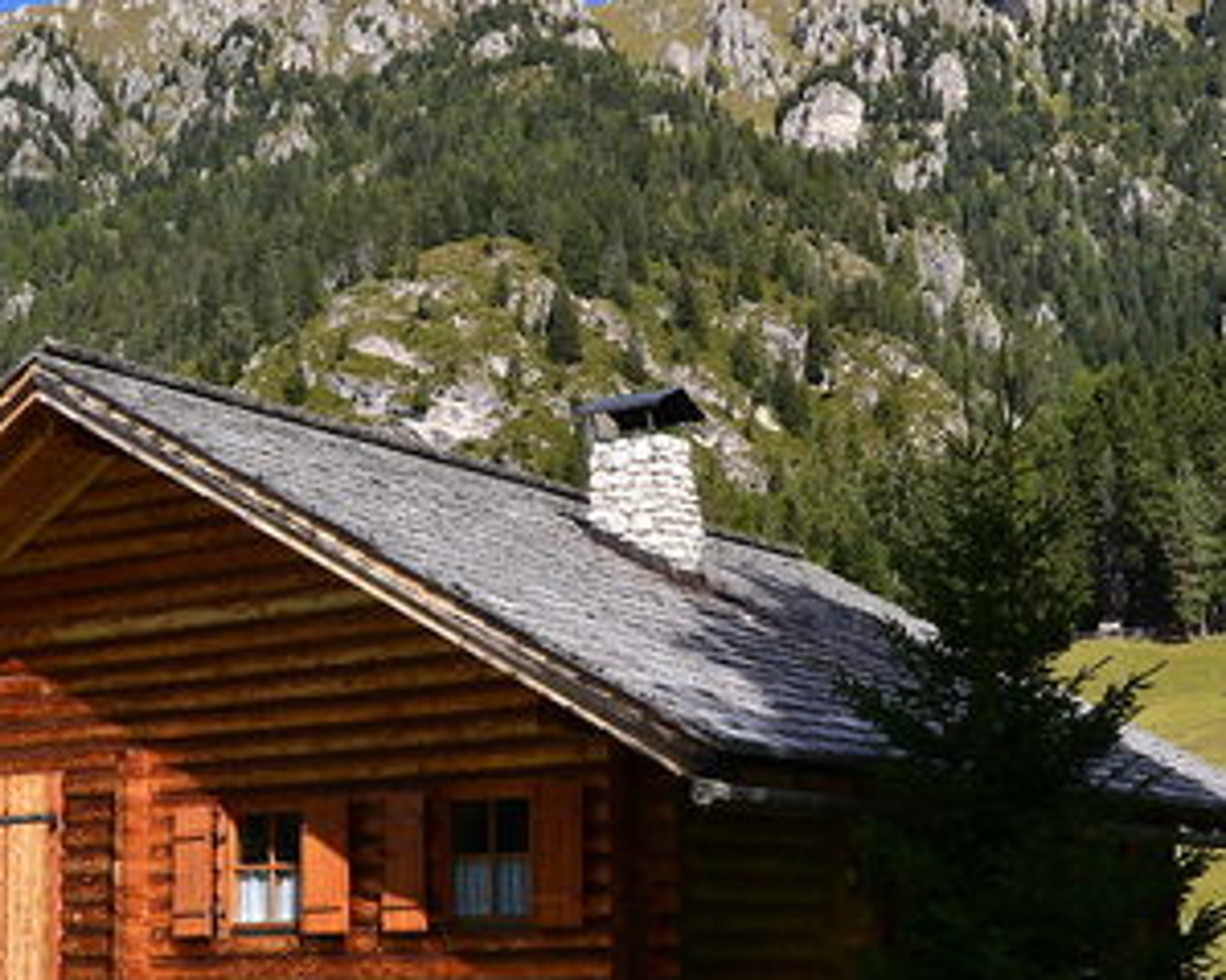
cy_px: 623
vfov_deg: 23.4
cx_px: 664
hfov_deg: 29.2
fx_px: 2356
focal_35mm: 65
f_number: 10
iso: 400
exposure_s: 1/320
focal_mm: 23
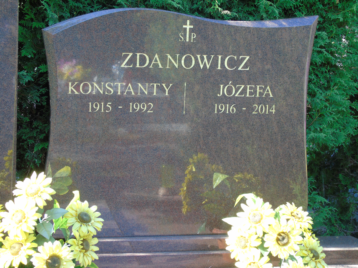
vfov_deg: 20.7
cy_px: 134
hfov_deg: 27.4
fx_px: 734
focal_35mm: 71
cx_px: 179
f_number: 4.7
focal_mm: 13
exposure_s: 1/30
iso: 80
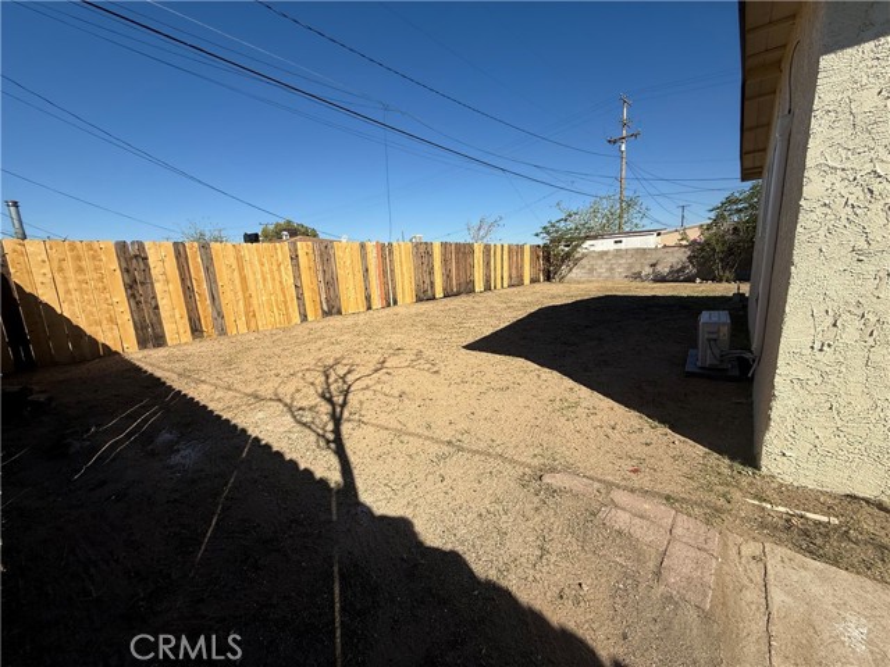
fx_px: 360
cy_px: 334
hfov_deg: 102.1
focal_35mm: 14
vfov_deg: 85.7
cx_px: 445
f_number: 2.2
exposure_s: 1/3663
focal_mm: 2.22
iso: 50
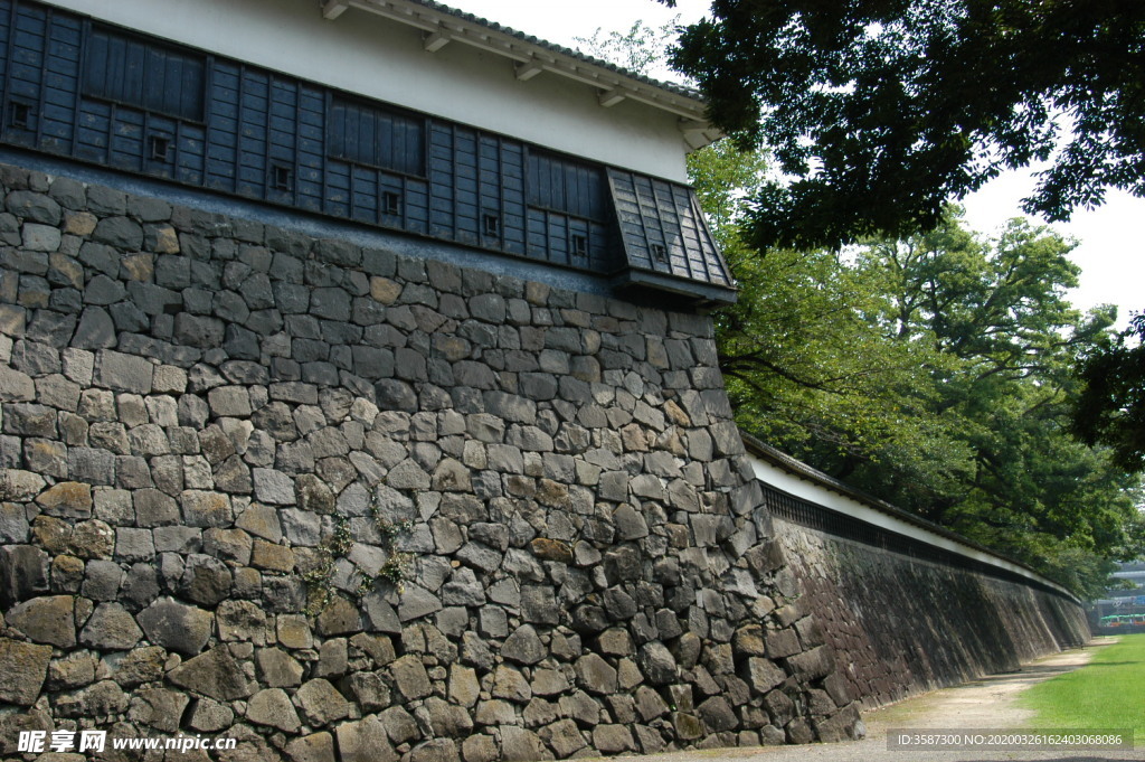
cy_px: 381
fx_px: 1144
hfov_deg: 53.2
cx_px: 572
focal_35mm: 36
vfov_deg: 36.8
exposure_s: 1/180
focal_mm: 24
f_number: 7.1
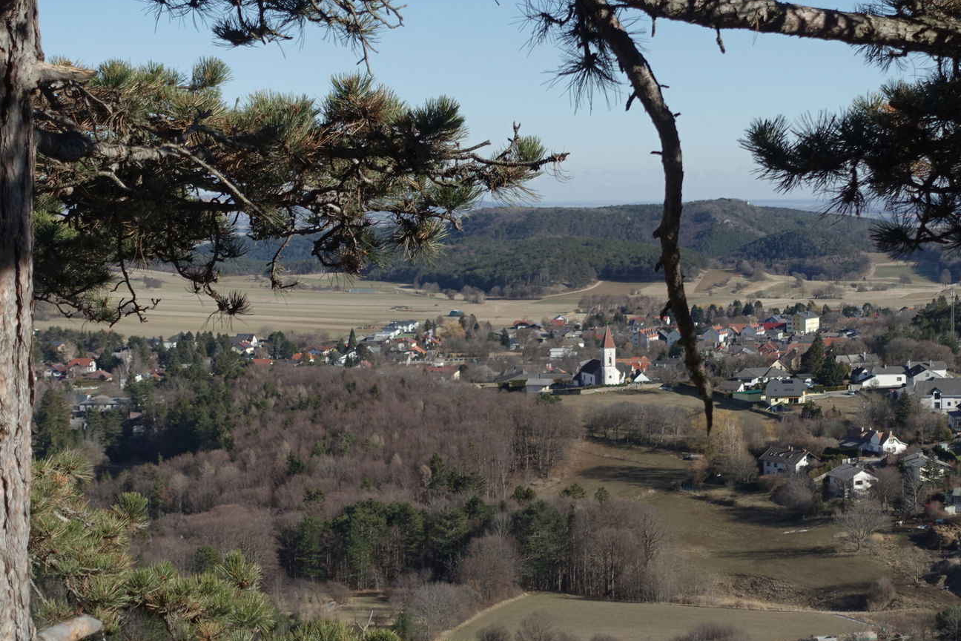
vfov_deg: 18.2
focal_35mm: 75
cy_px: 312
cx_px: 561
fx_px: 2002
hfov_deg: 27.0
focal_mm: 19.86
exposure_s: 1/250
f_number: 3.2
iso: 125
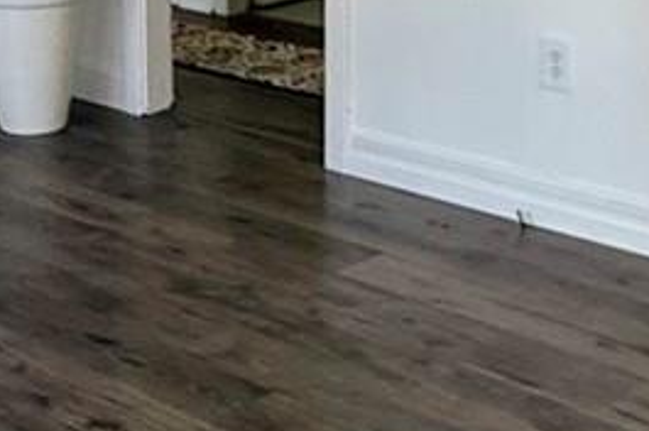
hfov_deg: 23.1
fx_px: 1584
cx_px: 264
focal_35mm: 88
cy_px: -71
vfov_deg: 15.0
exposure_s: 1/60
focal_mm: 2.22
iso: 250
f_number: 2.2
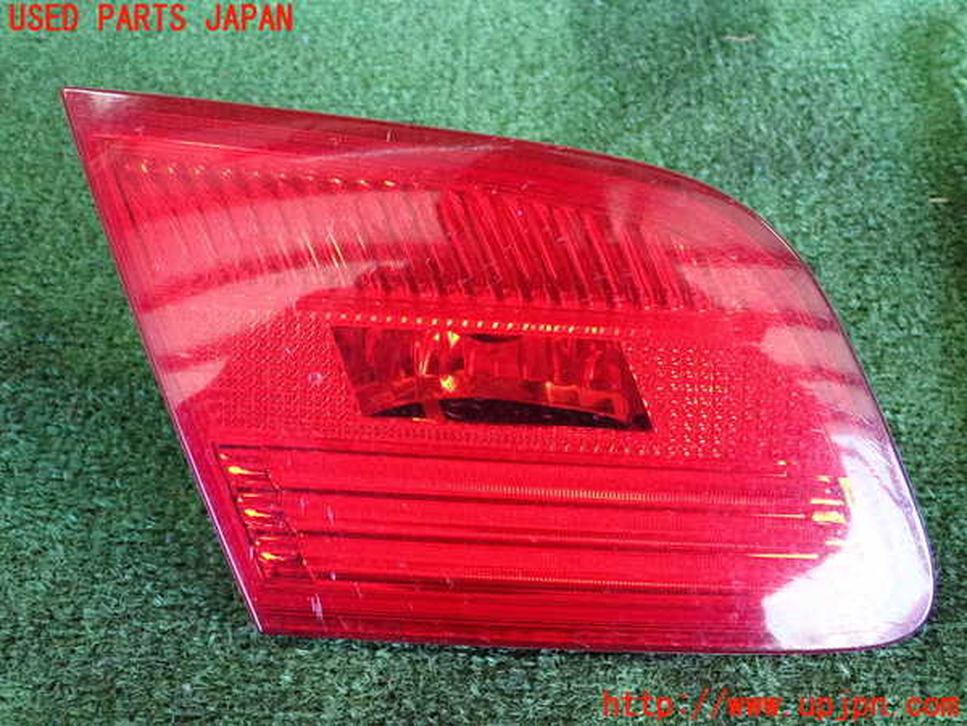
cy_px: 363
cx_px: 484
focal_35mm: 44
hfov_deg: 42.9
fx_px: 1229
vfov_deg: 32.9
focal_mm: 7.84
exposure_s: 1/125
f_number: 2.9
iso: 1250
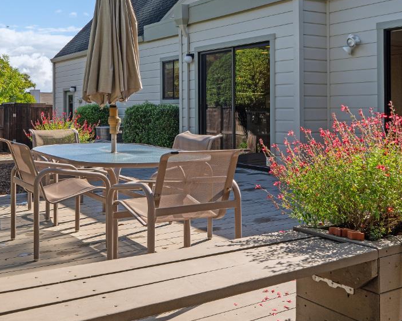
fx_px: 476
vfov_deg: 36.7
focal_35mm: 40
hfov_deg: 45.1
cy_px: 91
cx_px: 132
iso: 320
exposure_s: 1/250
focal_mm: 20
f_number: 11
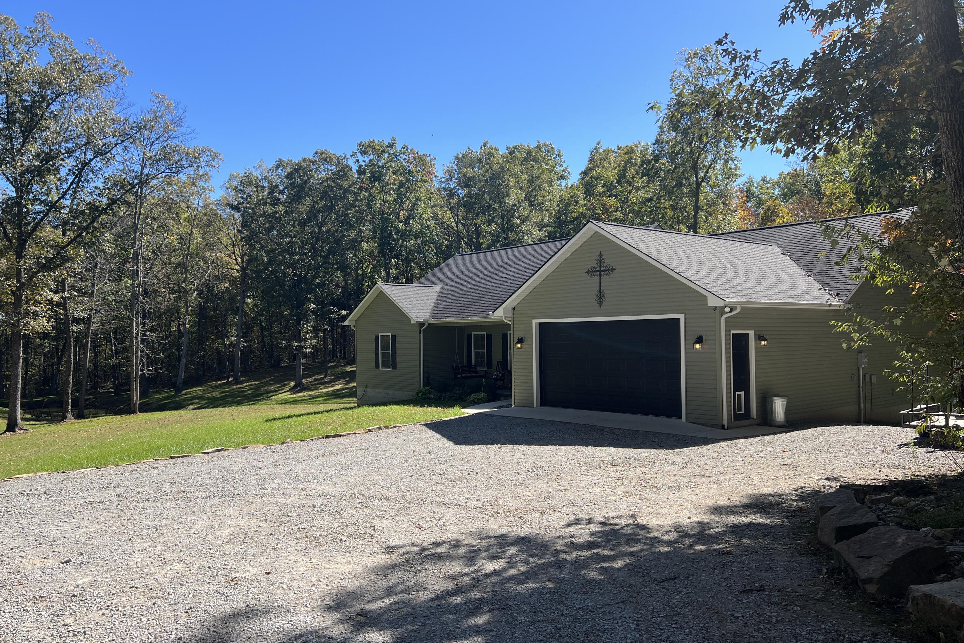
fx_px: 750
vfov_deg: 46.4
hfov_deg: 65.5
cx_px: 476
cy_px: 335
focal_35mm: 28
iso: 50
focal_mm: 5.7
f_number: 1.5
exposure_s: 1/2208
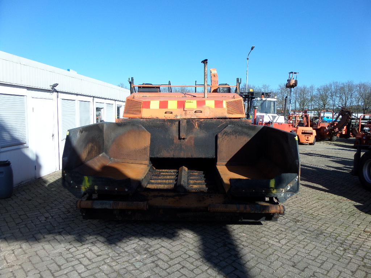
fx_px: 257
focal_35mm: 24
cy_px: 139
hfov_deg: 71.6
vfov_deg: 56.8
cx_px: 186
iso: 80
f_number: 3.6
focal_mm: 4
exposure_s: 1/500
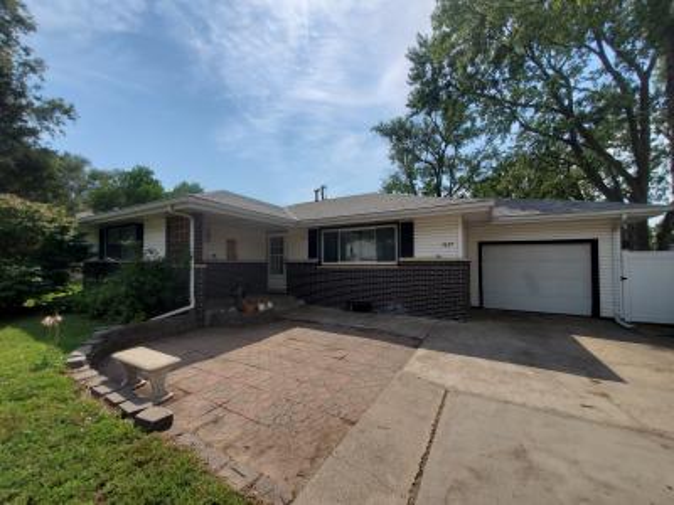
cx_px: 337
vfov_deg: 89.9
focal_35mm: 13
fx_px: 253
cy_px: 252
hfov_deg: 106.2
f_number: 2.2
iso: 50
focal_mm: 1.8
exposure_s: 1/2038
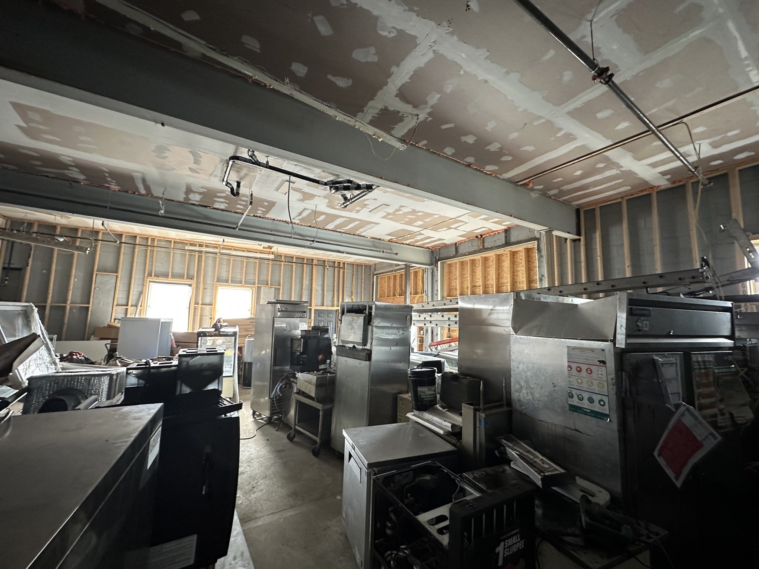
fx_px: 307
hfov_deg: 102.1
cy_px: 284
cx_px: 380
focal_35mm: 14
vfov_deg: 85.7
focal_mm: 2.22
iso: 250
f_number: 2.2
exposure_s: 1/60
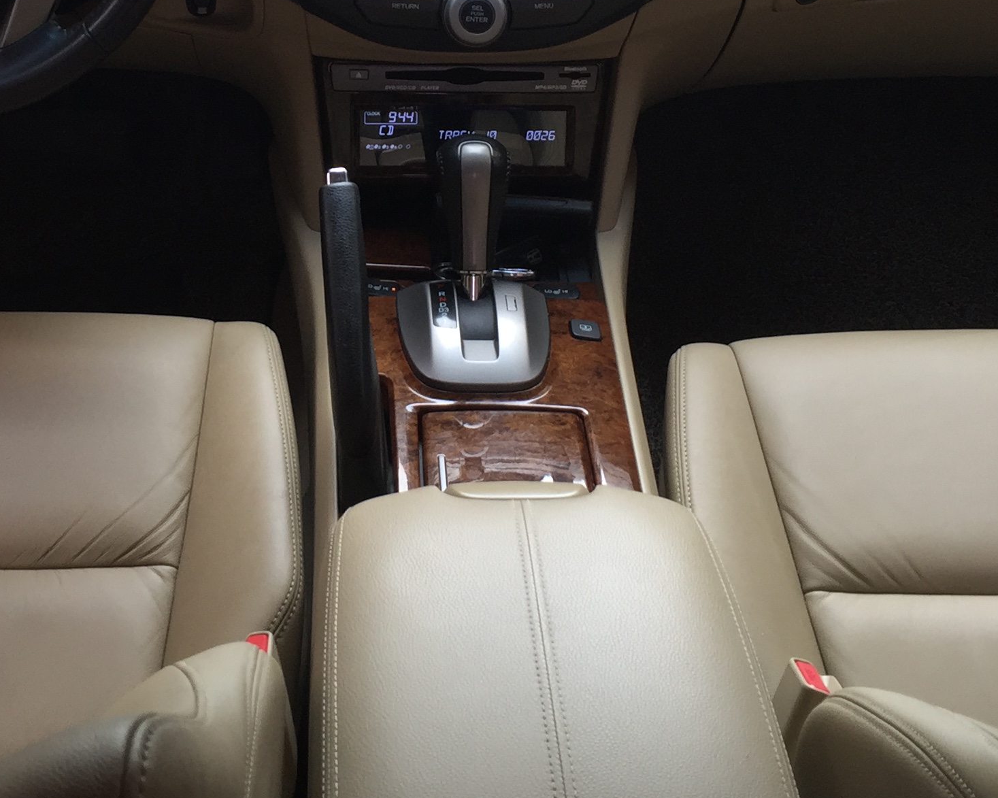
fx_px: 1860
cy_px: 105
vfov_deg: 23.7
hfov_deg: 29.9
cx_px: 365
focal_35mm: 63
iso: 40
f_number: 2.2
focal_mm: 4.15
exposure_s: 1/33
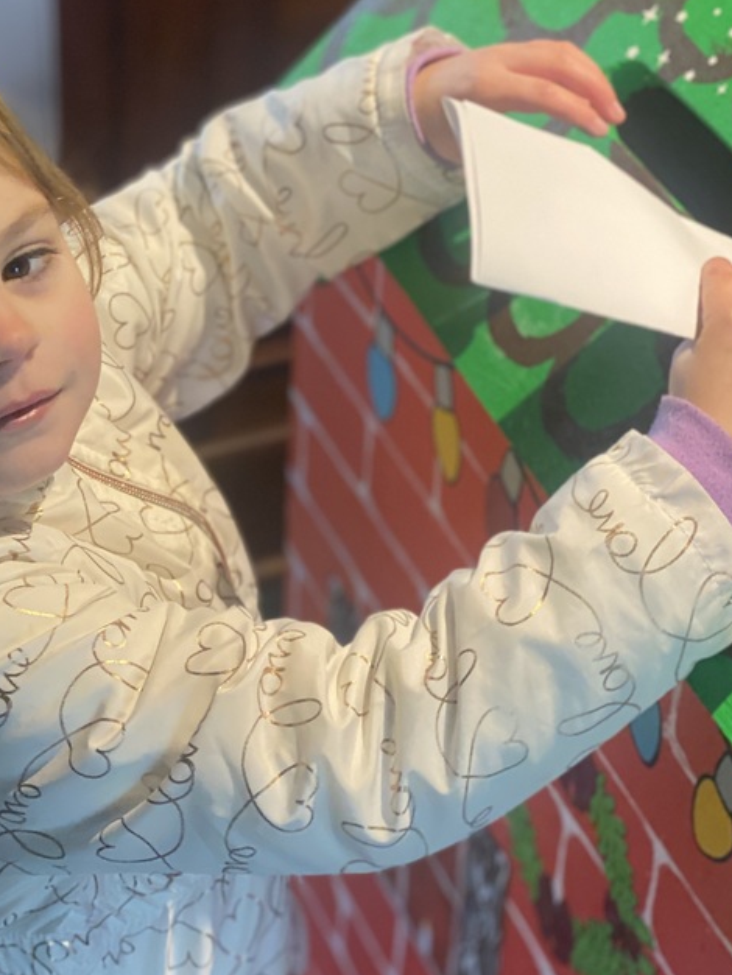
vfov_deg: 23.0
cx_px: 280
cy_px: 407
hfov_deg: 17.4
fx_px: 2395
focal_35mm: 85
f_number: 2
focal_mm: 6
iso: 160
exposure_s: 1/40
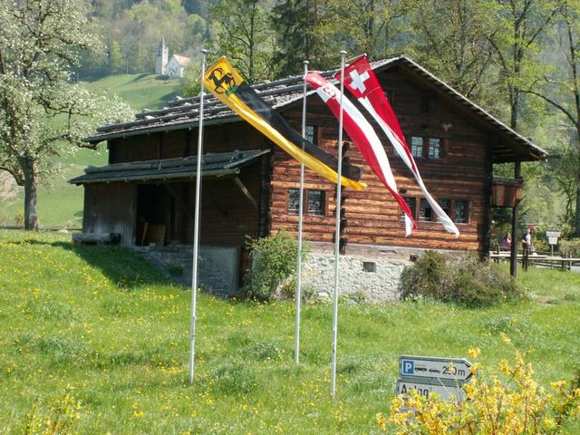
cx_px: 290
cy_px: 218
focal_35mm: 75
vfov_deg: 19.6
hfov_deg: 26.0
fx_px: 1257
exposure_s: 1/250
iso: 50
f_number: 3.2
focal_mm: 12.49
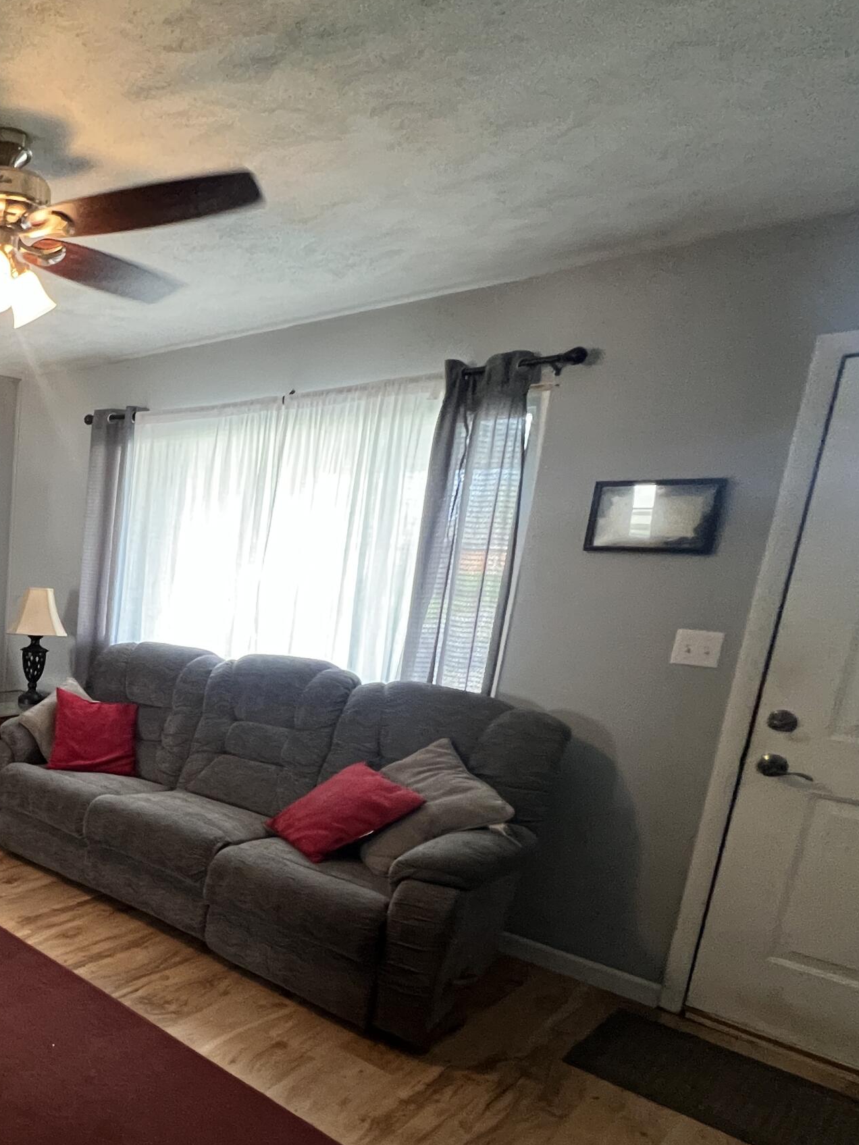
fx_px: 761
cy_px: 730
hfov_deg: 46.5
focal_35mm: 23
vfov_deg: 72.4
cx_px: -45
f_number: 1.8
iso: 400
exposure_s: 1/60
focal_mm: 1.57
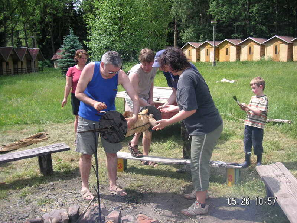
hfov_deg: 50.1
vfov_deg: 38.7
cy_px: 112
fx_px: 317
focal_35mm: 37
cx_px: 148
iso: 50
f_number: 2.8
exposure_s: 1/500
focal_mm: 6.1
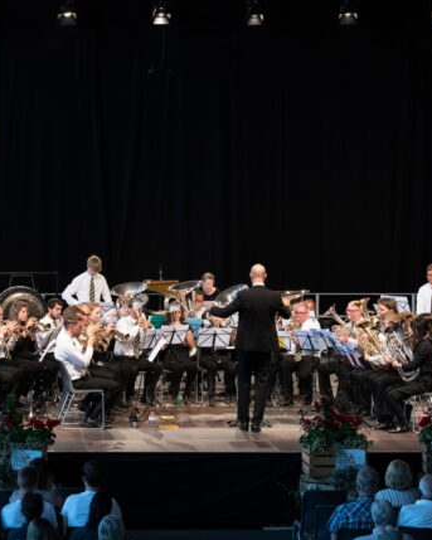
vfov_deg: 15.0
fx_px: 2046
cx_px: 256
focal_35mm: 128
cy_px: 271
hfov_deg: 12.0
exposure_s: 1/125
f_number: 8
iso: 4000
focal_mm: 90
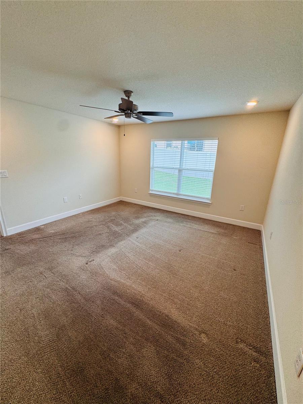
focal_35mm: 14
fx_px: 163
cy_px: 202
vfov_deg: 102.1
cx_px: 152
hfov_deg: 85.7
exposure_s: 1/120
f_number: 2.2
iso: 100
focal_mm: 2.22
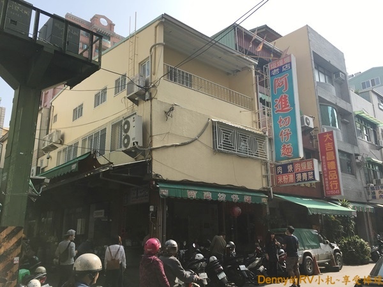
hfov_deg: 61.7
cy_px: 144
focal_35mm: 29
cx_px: 192
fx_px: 321
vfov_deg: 48.2
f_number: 2.2
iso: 25
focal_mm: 4.15
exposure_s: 1/1304
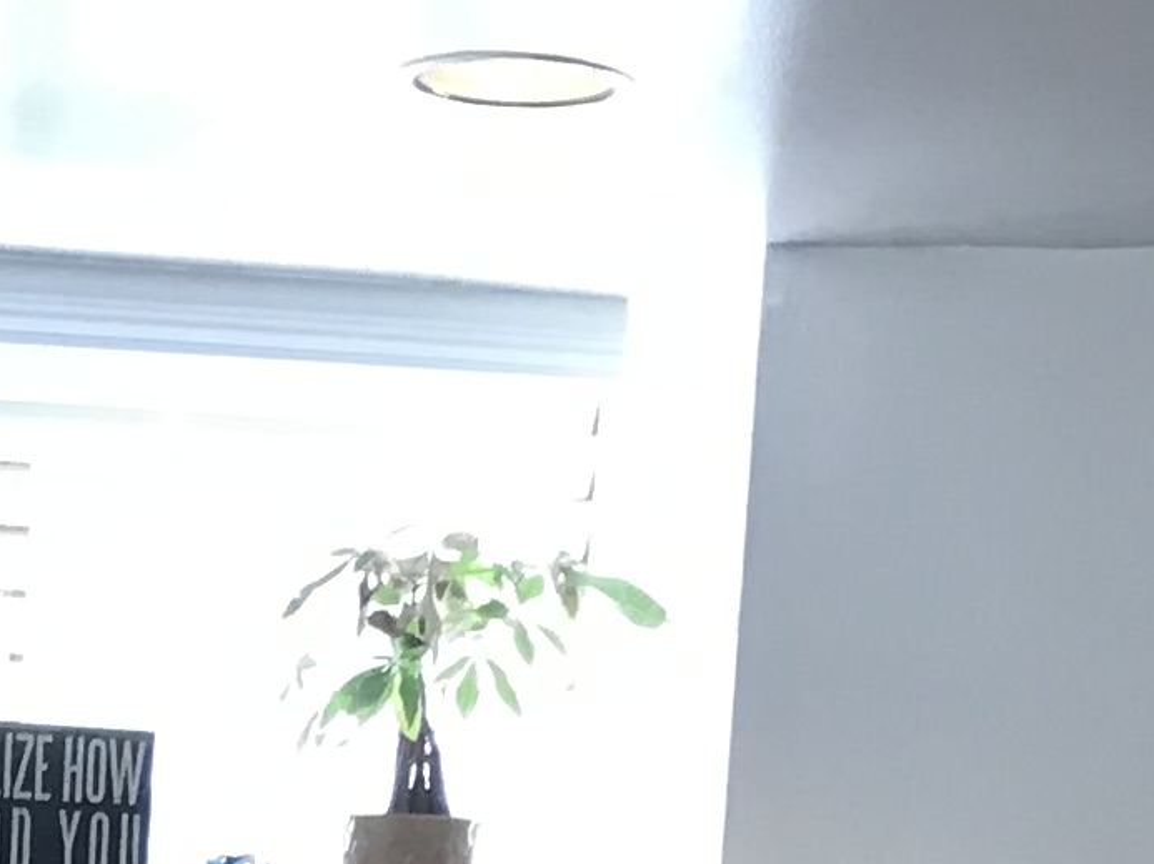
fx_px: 5431
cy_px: 2396
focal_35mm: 163
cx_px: 10
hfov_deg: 12.0
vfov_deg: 8.1
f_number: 1.8
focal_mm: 3.99
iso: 40
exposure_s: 1/24
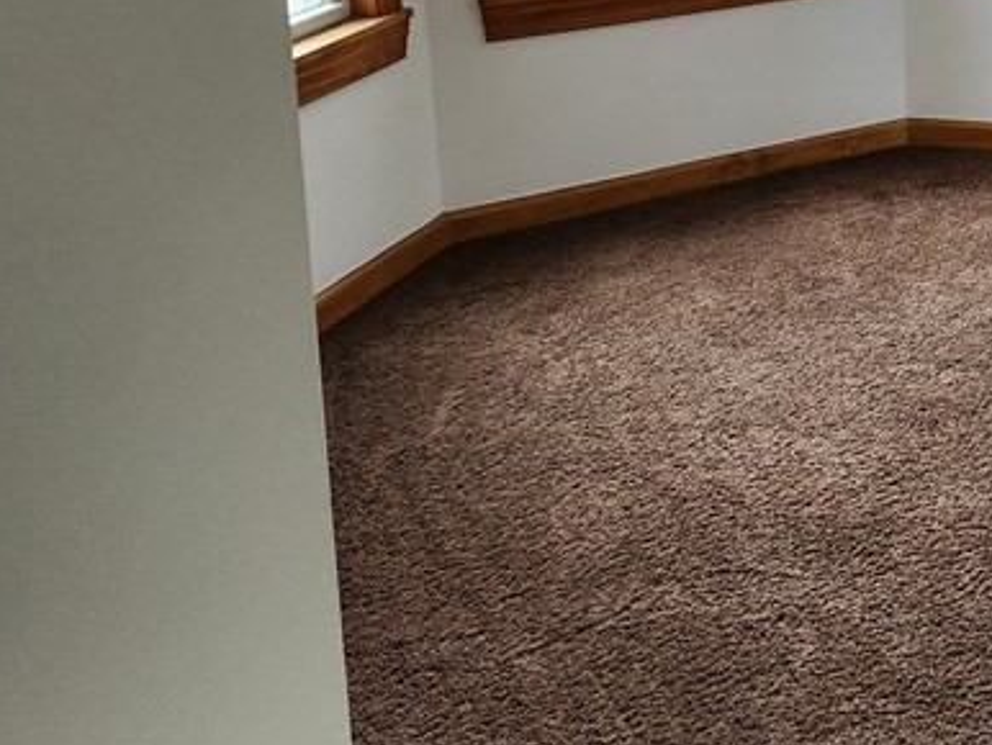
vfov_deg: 22.9
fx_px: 1749
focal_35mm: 61
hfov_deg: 27.4
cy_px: -26
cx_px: 1226
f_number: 1.8
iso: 250
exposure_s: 1/120
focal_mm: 5.4
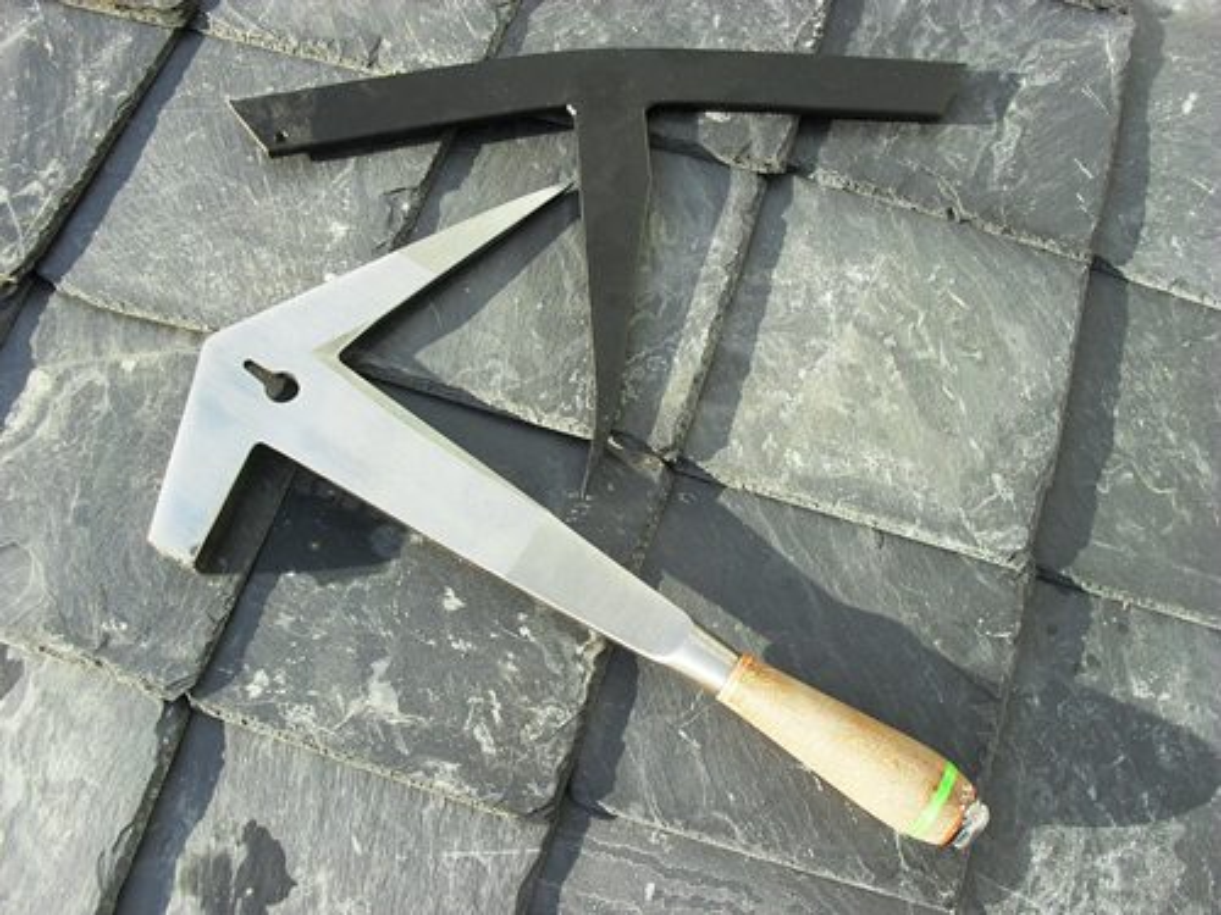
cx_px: 610
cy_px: 458
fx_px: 1235
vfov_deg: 40.7
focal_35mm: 35
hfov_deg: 52.6
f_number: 3.2
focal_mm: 6.3
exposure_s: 1/250
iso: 100
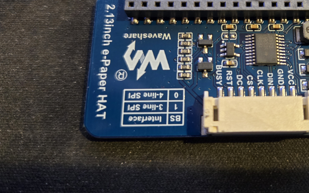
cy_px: 42
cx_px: 234
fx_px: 328
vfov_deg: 32.0
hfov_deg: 48.4
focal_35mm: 39
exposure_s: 1/60
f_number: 1.8
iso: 1000
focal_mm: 5.4
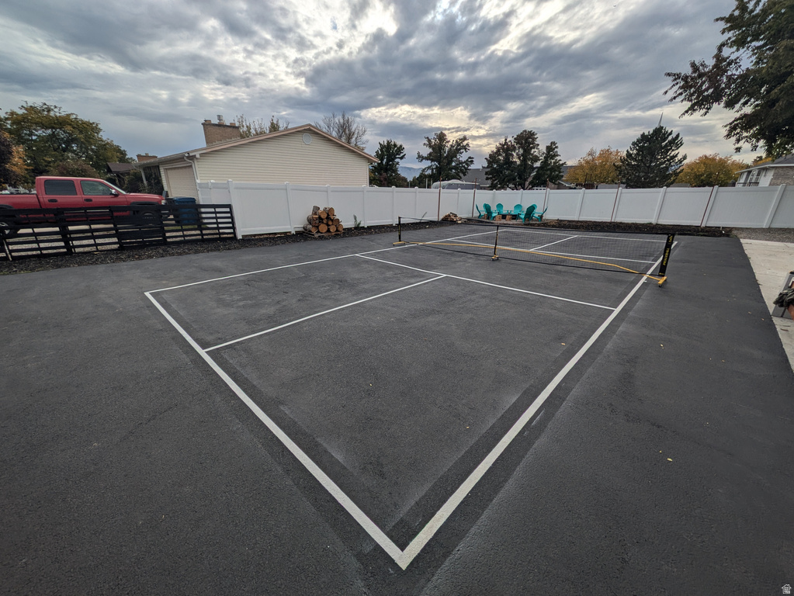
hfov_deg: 102.0
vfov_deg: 85.7
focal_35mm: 14
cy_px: 298
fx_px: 321
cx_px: 397
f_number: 2.2
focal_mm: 1.83
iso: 51
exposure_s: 1/2915
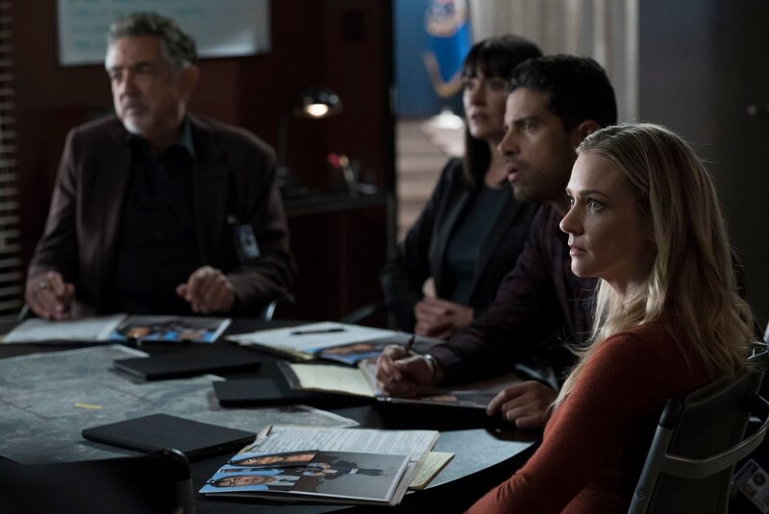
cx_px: 384
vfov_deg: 15.1
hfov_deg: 22.4
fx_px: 1946
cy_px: 257
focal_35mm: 91
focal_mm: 91
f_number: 4.5
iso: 6400
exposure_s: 1/160
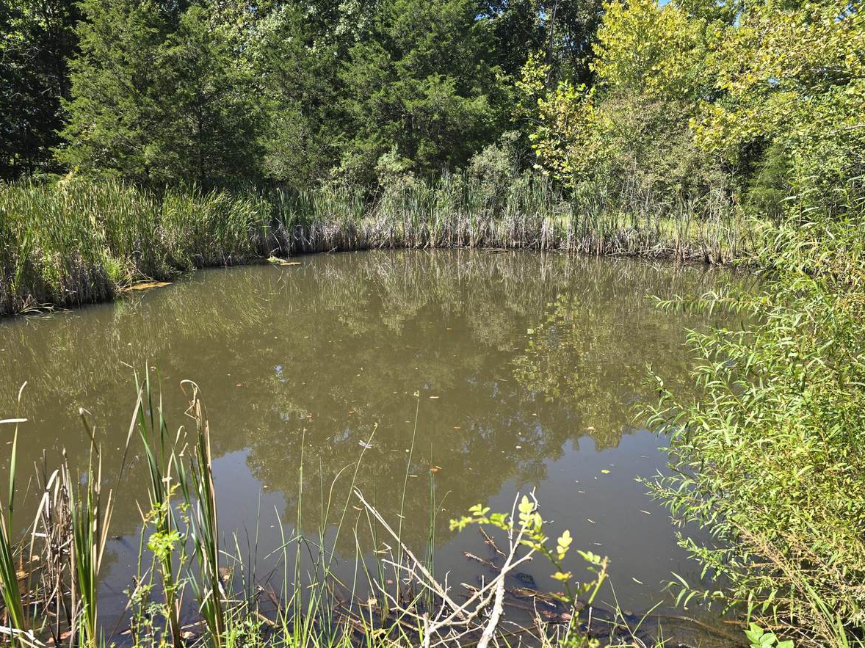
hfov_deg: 69.4
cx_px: 424
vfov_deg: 54.8
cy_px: 340
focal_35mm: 25
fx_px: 625
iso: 12
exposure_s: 1/251
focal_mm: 6.3
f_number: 1.7
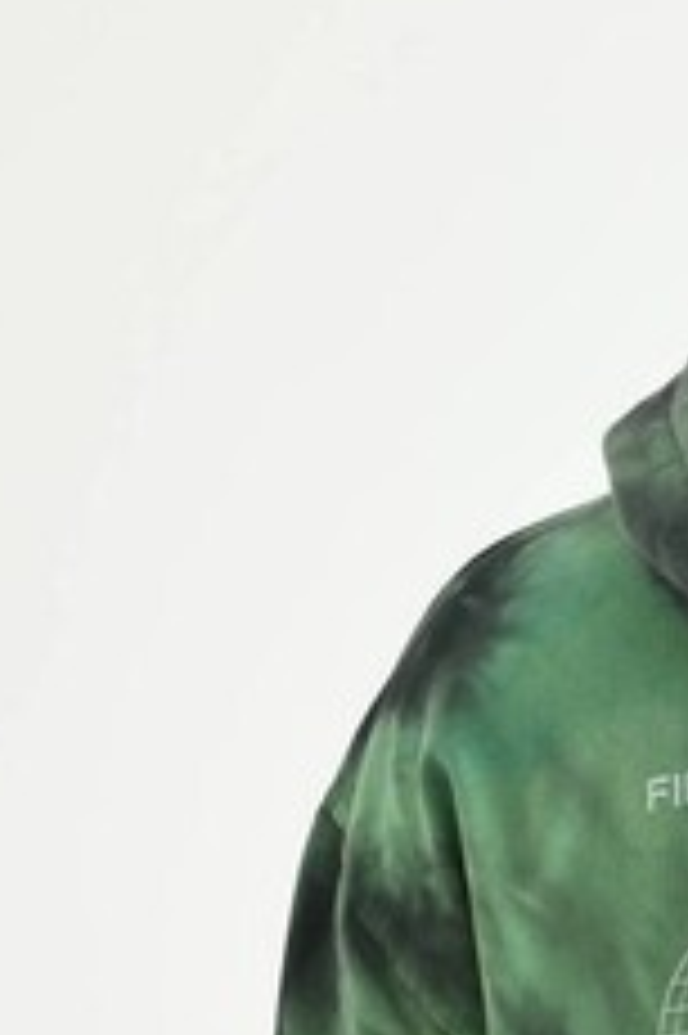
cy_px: 1116
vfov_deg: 10.8
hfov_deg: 7.1
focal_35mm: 189
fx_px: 5426
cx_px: 1057
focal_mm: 58
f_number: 5.6
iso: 160
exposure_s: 1/125
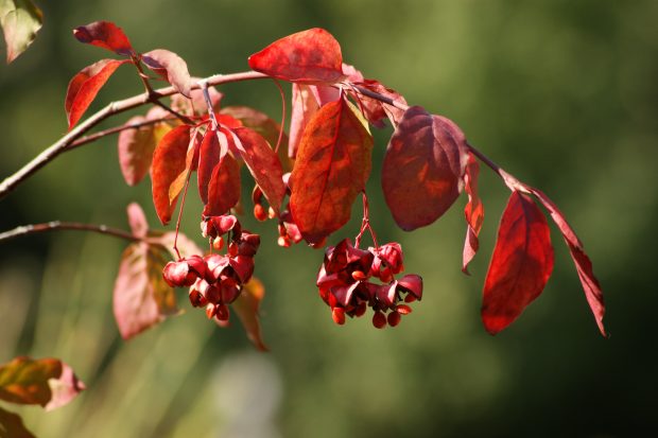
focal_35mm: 300
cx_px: 329
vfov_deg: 4.6
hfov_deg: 6.9
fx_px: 5482
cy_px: 219
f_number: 5.6
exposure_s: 1/320
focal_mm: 200
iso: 200
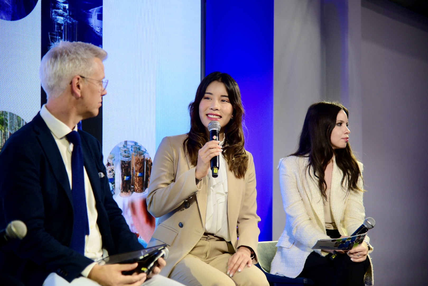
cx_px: 214
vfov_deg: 16.1
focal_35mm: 85
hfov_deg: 23.9
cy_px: 143
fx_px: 1010
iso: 560
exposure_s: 1/160
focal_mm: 85
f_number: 4
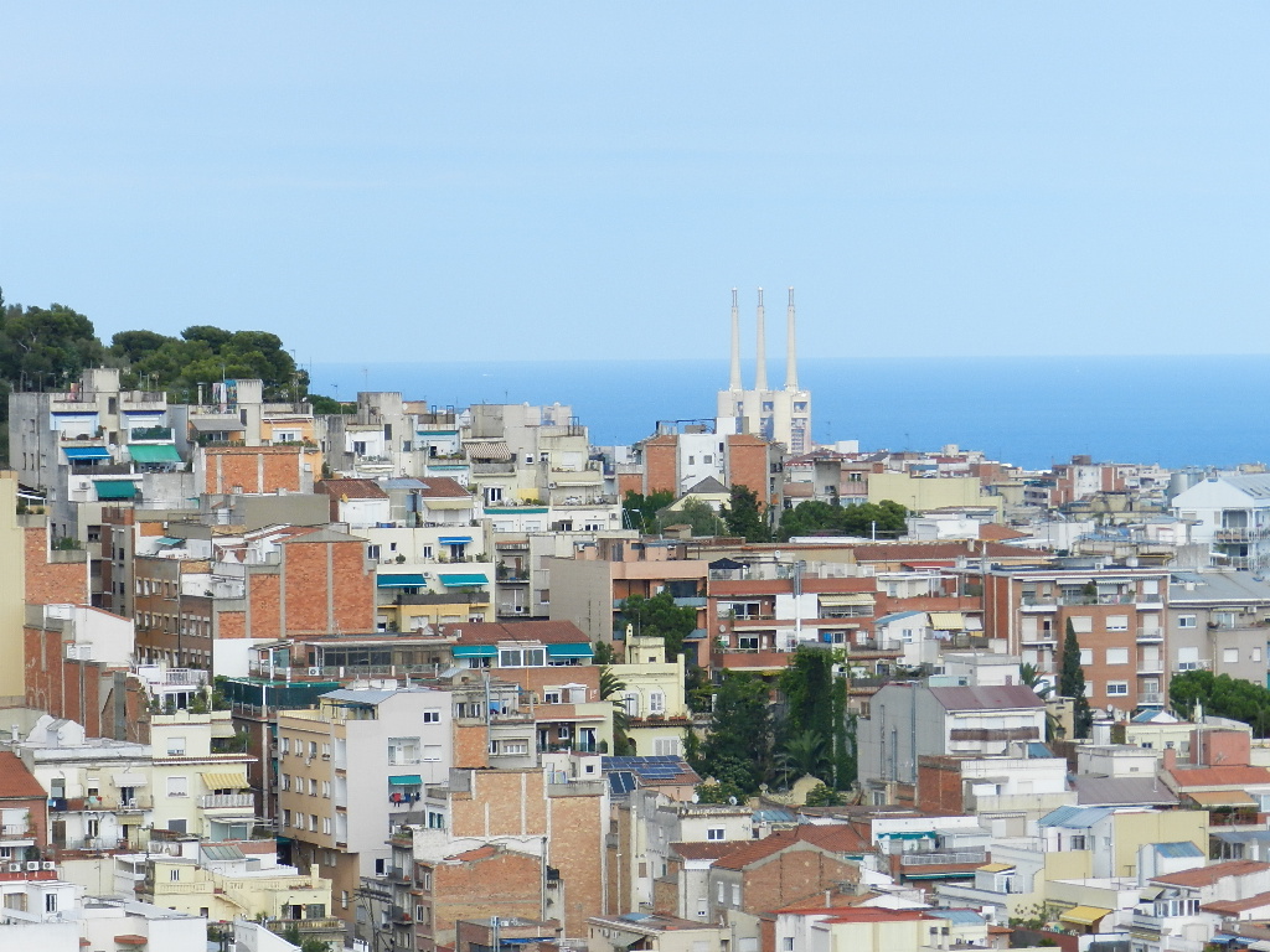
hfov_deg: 9.2
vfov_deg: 6.9
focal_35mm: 215
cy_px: 476
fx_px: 7888
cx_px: 635
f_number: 5.6
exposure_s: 1/640
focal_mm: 38.2
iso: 160
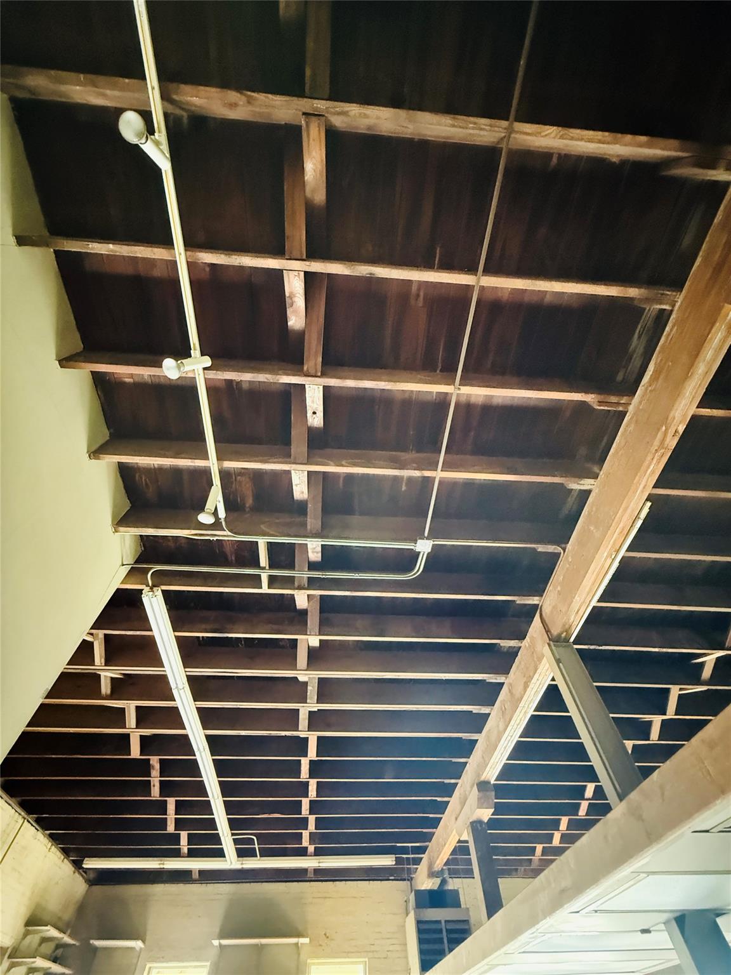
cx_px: 366
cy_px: 488
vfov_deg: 102.1
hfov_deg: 85.7
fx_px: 394
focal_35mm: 14
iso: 1600
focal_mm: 2.22
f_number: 2.2
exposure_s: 1/42
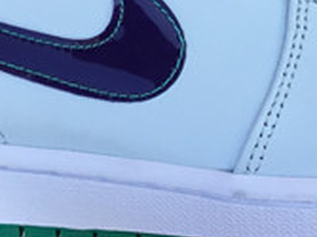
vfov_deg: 8.8
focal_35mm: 167
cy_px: -60
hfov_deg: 11.8
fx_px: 1528
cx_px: 188
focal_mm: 3.3
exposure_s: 1/297
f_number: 2.4
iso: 25
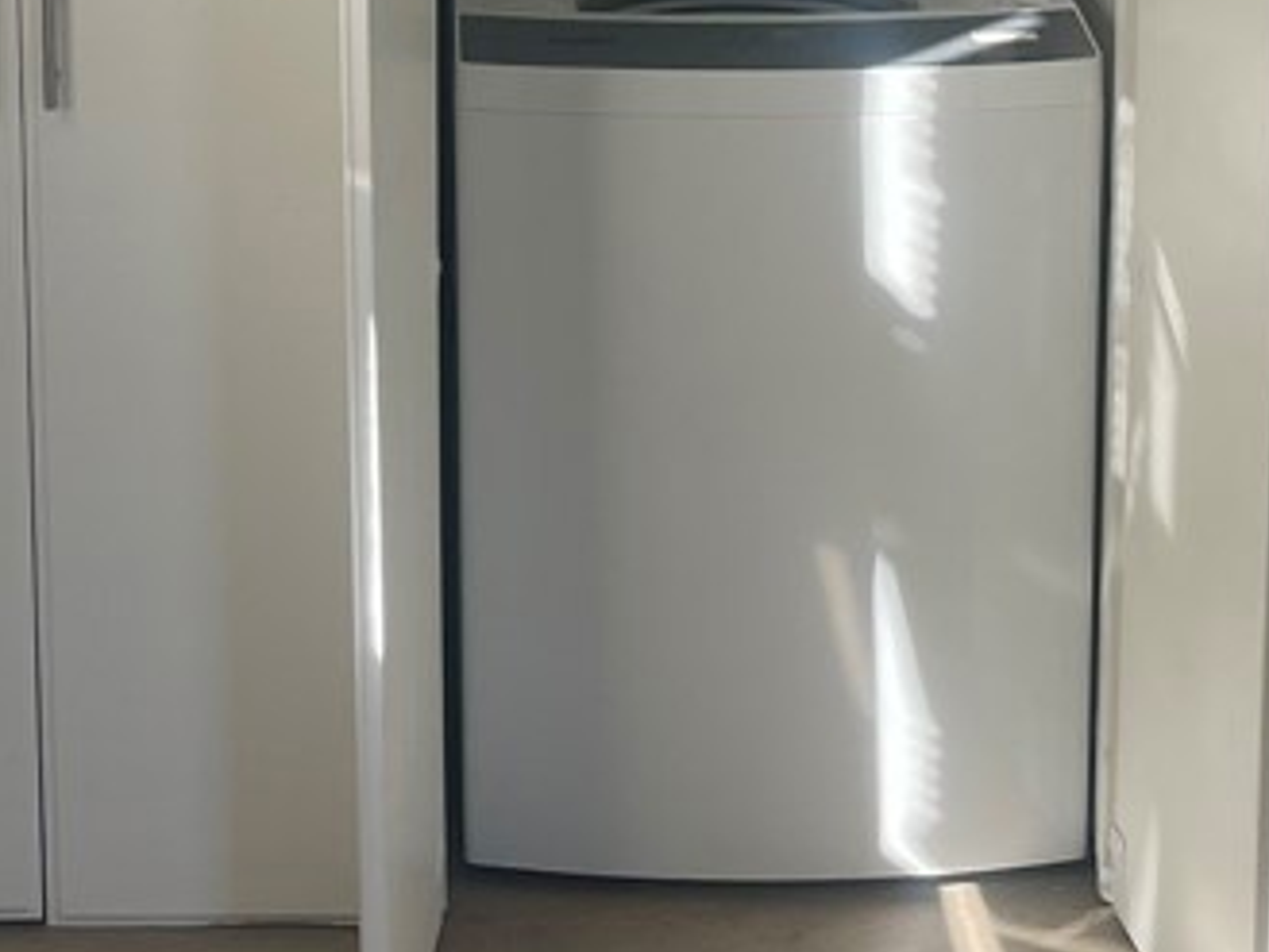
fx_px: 2970
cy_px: -308
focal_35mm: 81
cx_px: 393
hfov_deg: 24.0
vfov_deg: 17.1
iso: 32
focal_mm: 4.2
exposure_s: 1/191
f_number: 1.6
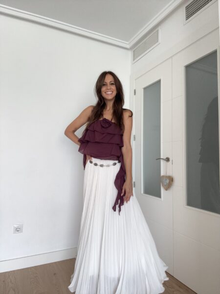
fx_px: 195
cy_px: 147
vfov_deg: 73.9
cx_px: 110
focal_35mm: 23
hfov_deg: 58.9
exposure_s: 1/77
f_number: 1.9
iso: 80
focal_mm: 2.69
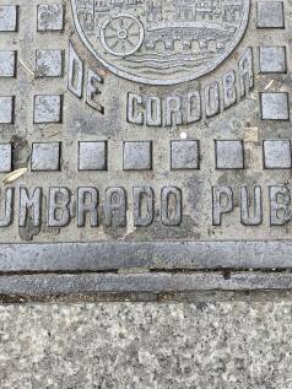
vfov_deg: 30.4
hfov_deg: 25.2
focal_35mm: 58
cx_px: 151
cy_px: -18
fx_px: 652
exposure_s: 1/120
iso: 80
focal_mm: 5.54
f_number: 1.8
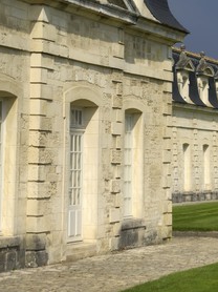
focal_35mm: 153
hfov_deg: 9.7
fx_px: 1287
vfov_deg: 12.9
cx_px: 179
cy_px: 146
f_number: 13
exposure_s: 1/160
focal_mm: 70
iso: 100
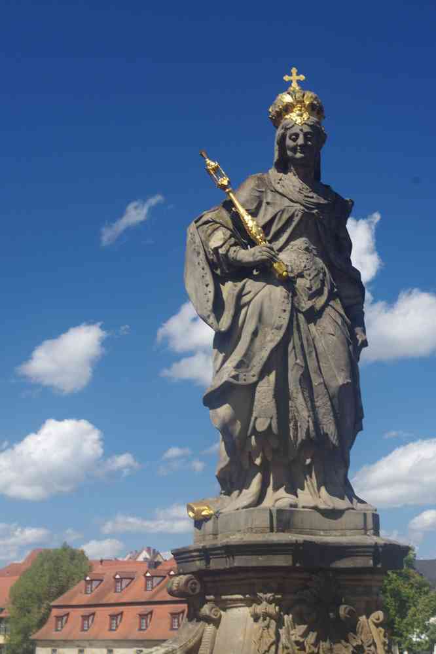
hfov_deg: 22.6
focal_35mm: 60
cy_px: 327
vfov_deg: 33.4
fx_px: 1090
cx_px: 218
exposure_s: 1/100
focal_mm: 40
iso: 200
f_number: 11
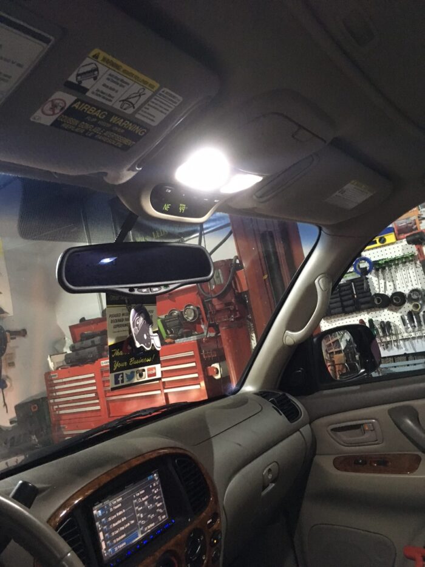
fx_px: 475
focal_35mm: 29
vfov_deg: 61.7
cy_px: 284
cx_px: 212
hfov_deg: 48.2
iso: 250
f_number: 2.2
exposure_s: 1/15
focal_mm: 4.15
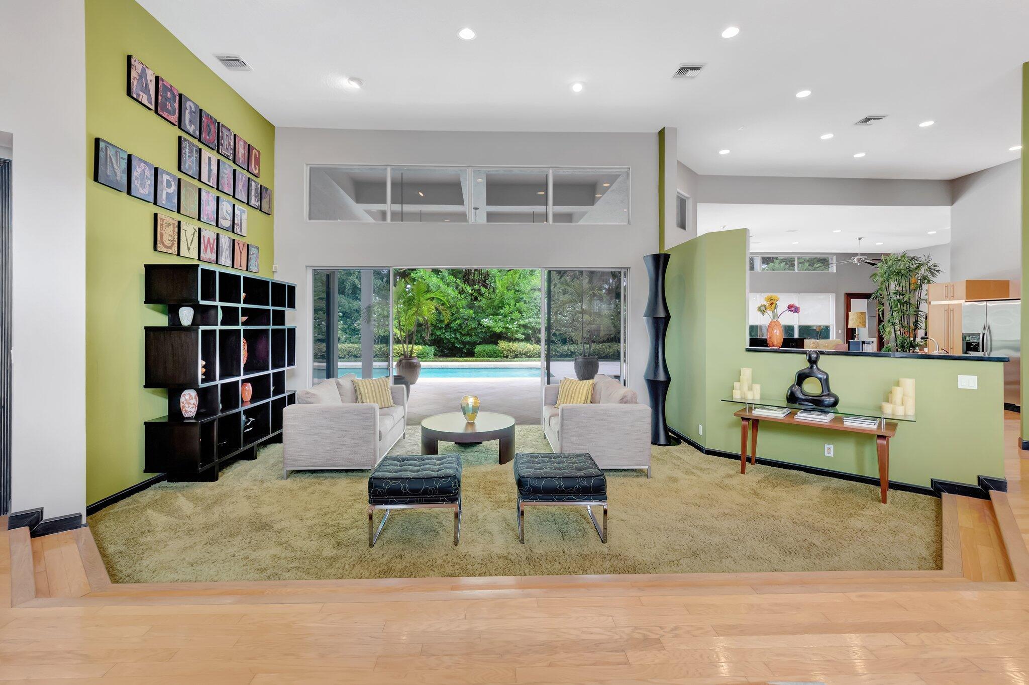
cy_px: 342
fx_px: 428
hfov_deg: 100.4
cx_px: 514
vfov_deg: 77.3
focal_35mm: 15
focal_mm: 10
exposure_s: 1/6
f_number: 8
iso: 640
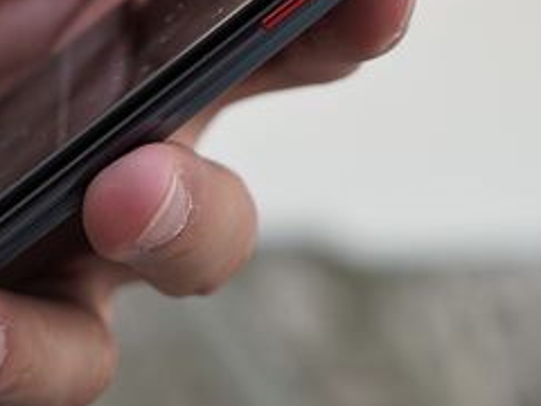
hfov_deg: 11.7
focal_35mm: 169
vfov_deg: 8.7
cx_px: 117
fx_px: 2641
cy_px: 16
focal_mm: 51
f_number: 4
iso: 160
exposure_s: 1/200
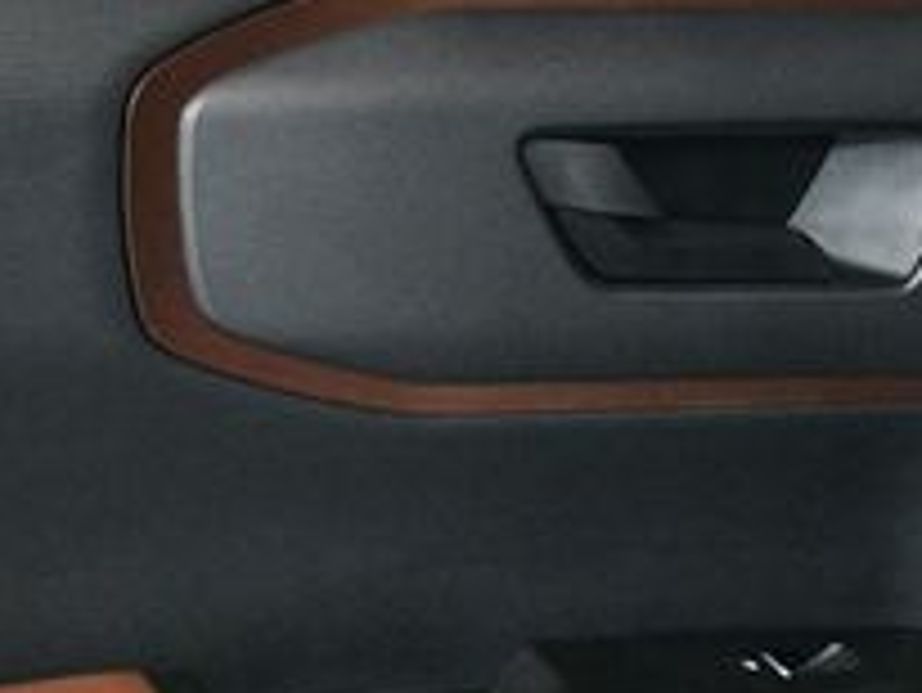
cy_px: 594
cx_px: 247
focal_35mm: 108
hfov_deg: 18.1
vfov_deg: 13.6
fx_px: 2878
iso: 4000
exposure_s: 1/60
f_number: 3.8
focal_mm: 24
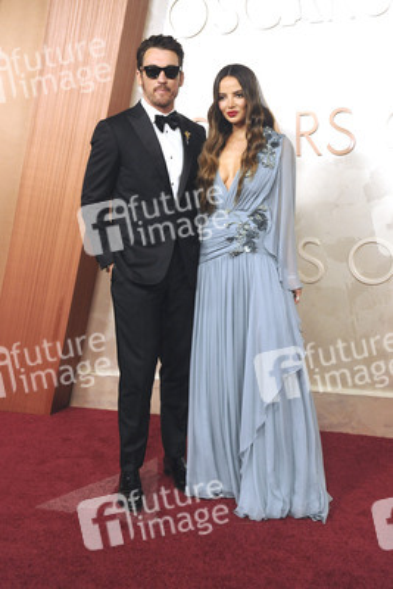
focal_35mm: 42
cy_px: 294
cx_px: 196
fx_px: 687
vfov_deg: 46.4
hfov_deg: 31.9
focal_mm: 42
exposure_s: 1/250
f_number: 6.3
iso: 2500
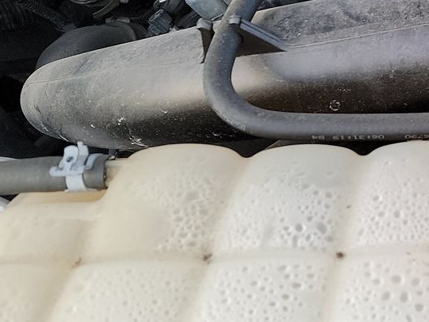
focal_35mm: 71
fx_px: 880
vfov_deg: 20.3
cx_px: 581
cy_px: 32
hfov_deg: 23.6
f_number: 1.8
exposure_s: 1/119
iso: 84
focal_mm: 6.7
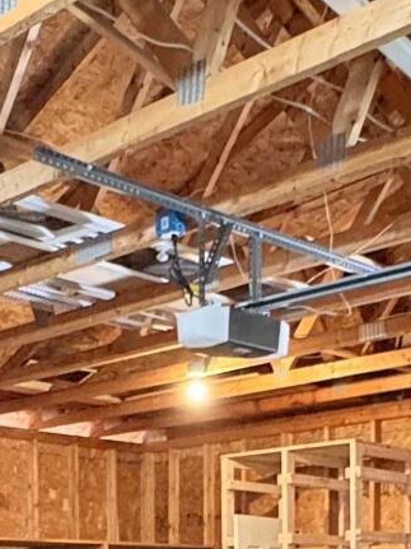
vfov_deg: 26.3
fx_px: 1030
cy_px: 671
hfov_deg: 22.6
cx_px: 229
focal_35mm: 65
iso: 800
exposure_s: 1/30
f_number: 2.2
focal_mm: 2.22
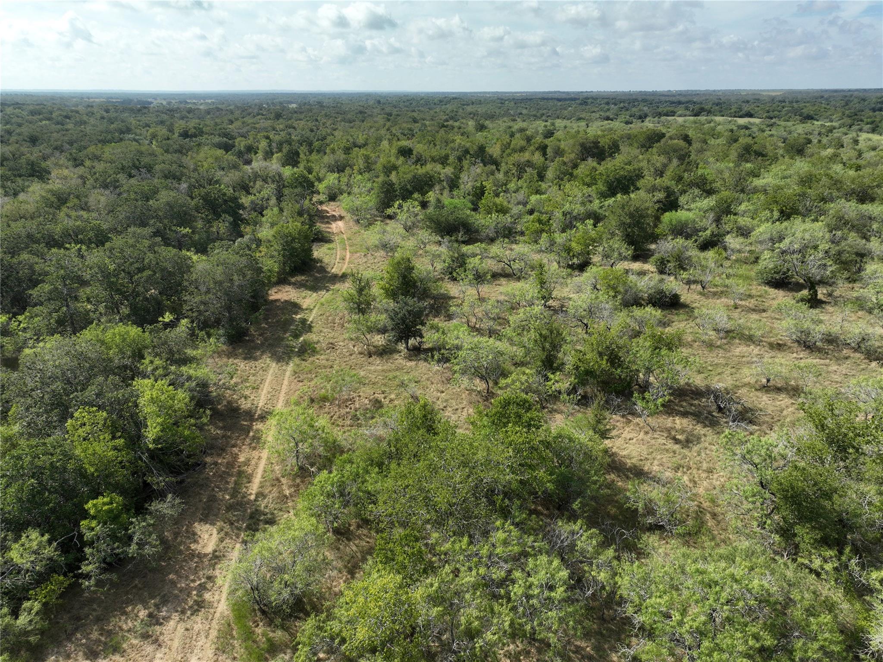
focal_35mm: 24
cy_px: 331
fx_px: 612
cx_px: 442
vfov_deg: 56.8
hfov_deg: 71.6
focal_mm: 12.29
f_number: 2.8
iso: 130
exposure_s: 1/2000
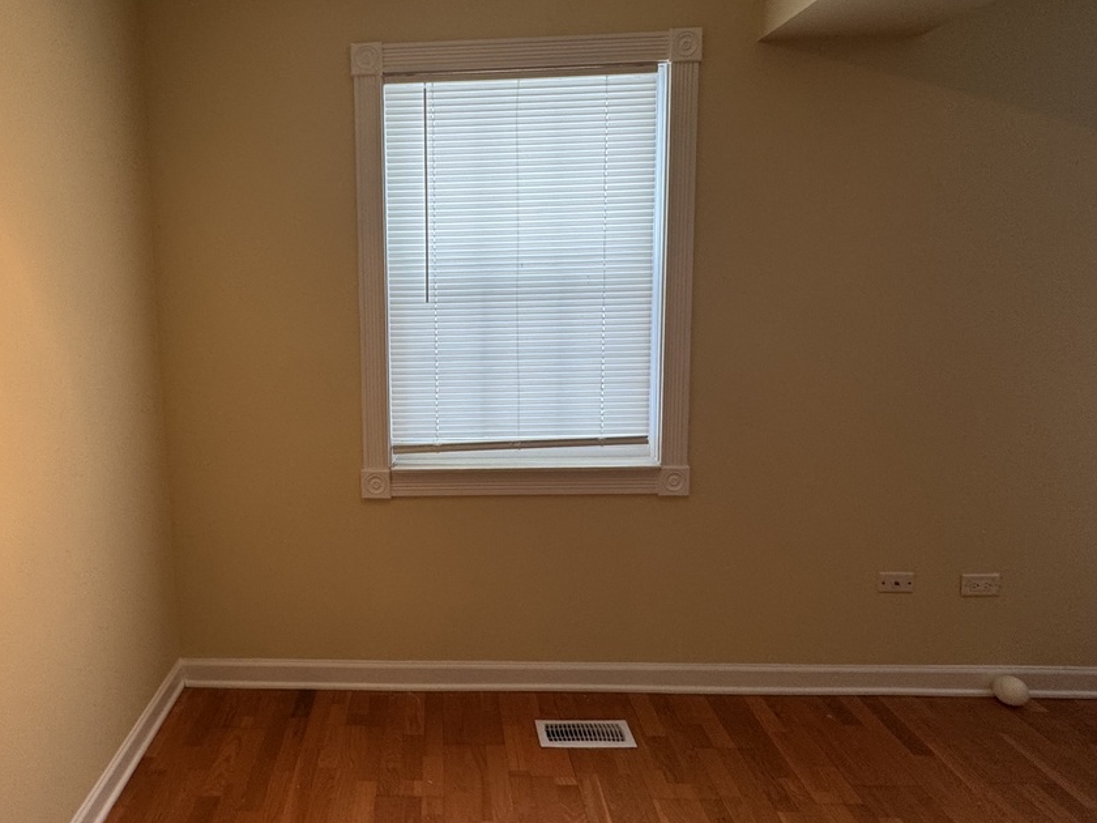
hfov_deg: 70.1
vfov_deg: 56.7
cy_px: 366
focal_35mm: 24
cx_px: 390
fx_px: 761
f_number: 2.2
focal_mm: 2.22
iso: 100
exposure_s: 1/120
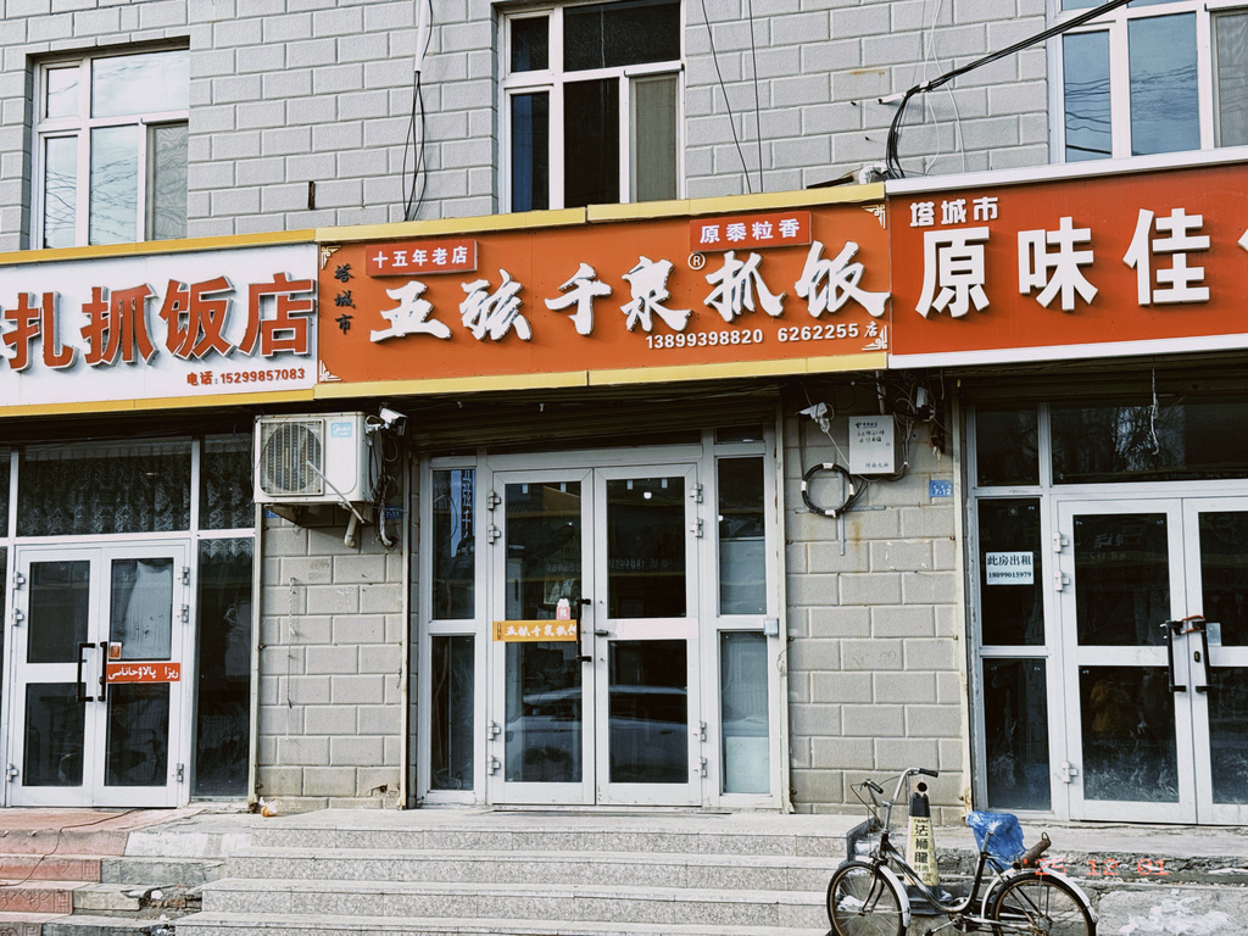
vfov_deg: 30.3
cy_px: 468
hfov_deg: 39.7
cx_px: 624
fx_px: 1731
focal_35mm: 48
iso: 80
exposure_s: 1/2033
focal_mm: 6.76
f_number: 1.78
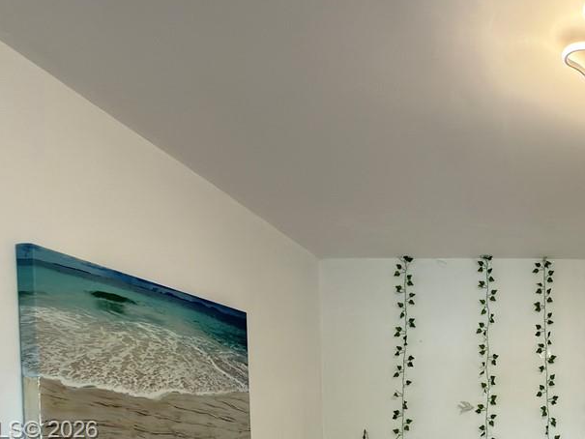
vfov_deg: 35.3
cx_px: 570
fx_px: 625
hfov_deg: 43.7
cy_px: 431
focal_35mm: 37
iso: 80
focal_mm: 2.22
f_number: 2.2
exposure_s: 1/30
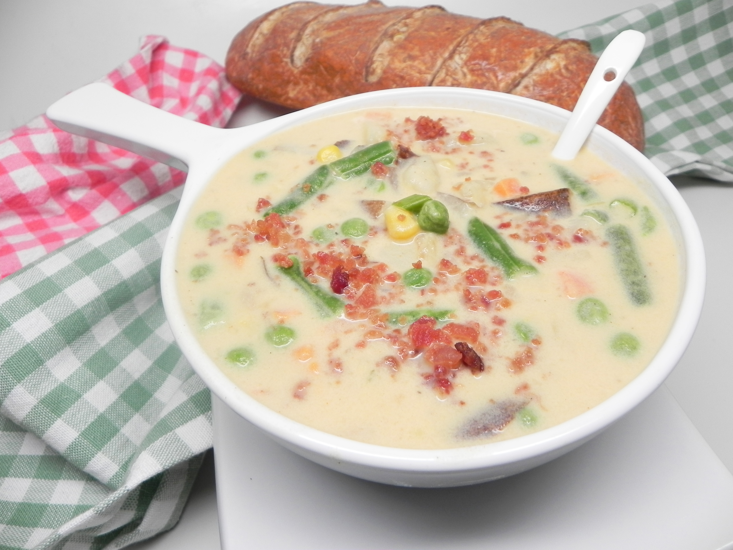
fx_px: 551
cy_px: 275
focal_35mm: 26
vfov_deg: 53.1
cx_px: 366
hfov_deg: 67.3
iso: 160
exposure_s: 1/63
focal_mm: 4.6
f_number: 3.2
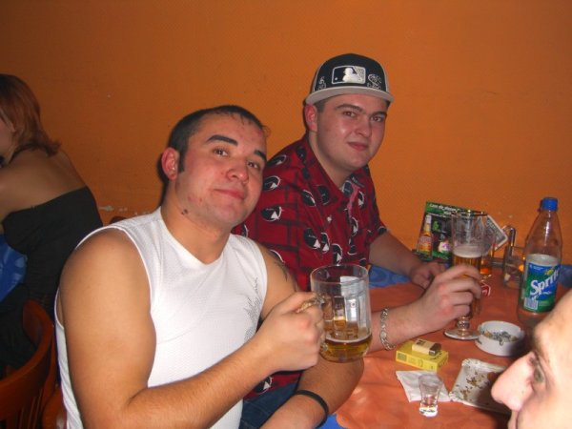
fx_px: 628
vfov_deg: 37.7
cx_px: 286
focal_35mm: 38
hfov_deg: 49.0
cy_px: 214
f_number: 2.8
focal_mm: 7.9
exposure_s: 1/60
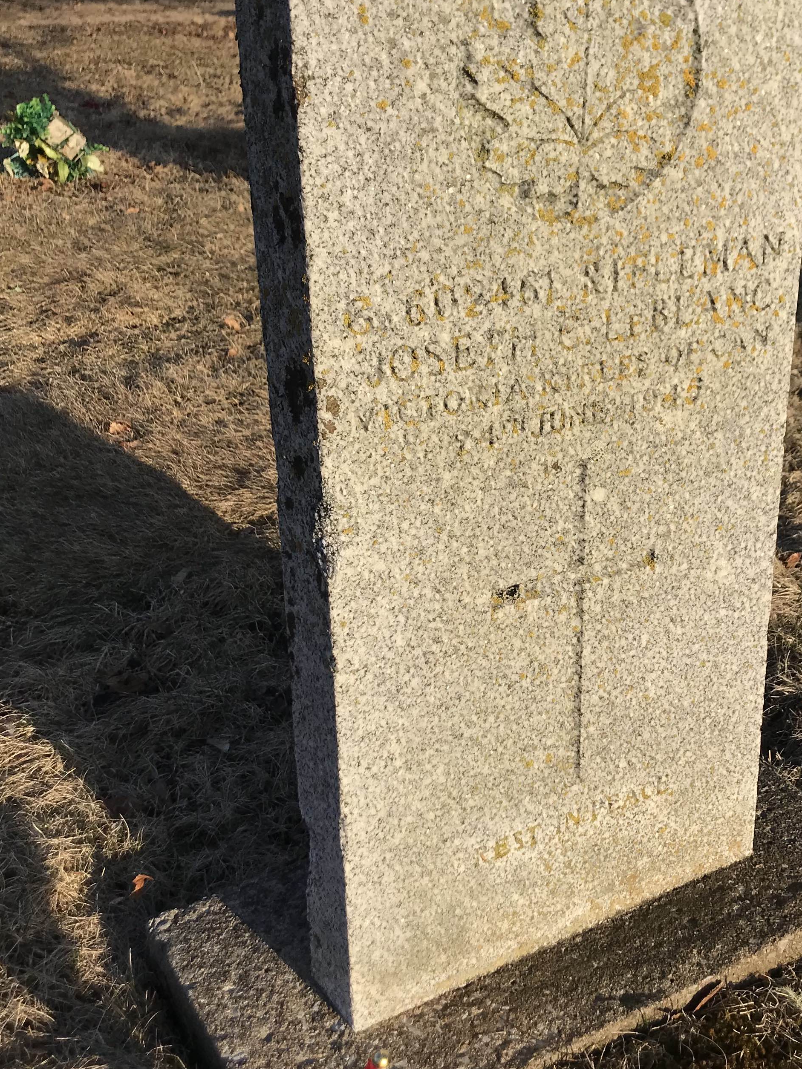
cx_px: 514
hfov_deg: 32.0
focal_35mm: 45
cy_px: 535
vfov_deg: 42.1
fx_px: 1390
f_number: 1.8
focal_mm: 3.99
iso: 20
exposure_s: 1/2283
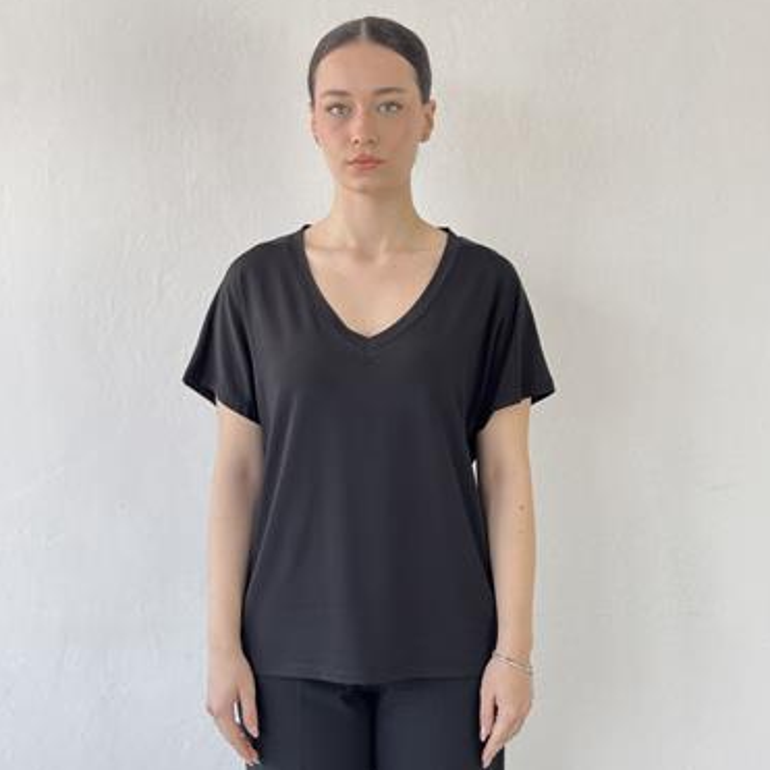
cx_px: 380
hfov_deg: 28.2
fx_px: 1535
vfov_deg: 28.2
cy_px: 406
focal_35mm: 61
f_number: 1.78
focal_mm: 6.76
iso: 100
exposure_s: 1/100
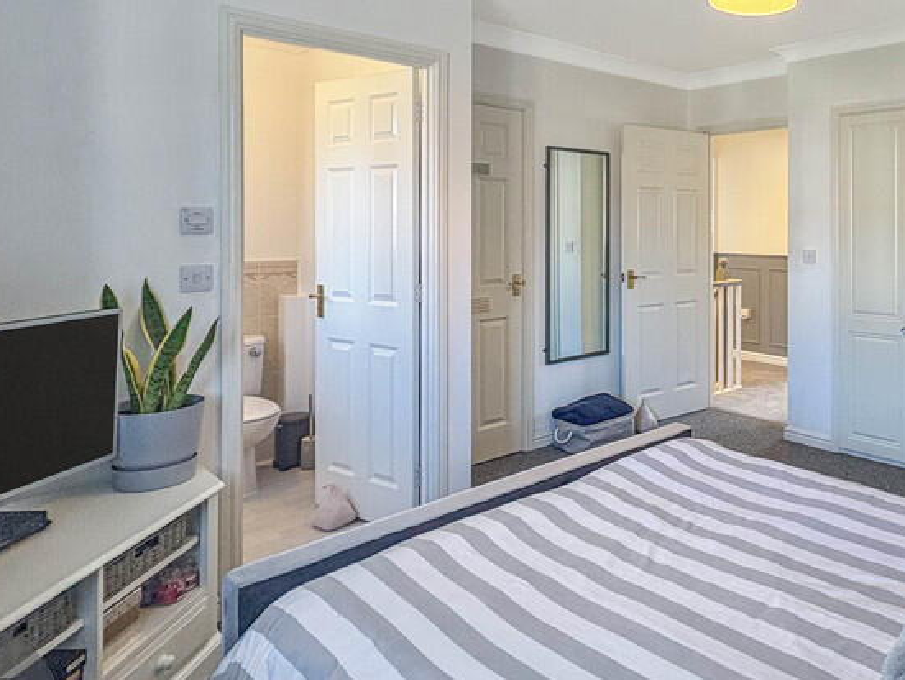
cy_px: 223
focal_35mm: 26
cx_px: 690
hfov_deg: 63.0
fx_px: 680
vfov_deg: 52.1
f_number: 2.2
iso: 250
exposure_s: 1/100
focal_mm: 2.22
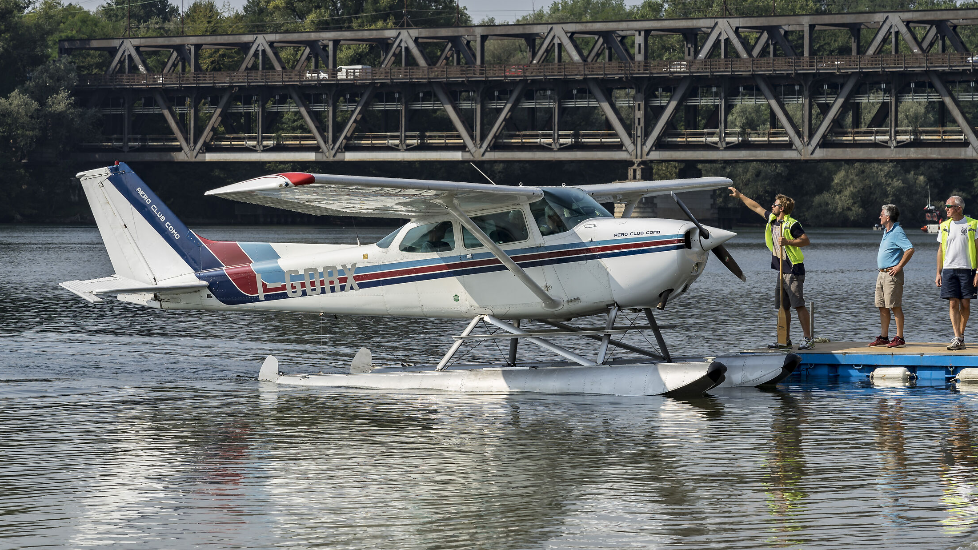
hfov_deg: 17.9
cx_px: 472
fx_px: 3112
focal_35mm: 120
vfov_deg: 10.1
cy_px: 229
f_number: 8
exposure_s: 1/250
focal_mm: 105
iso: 100
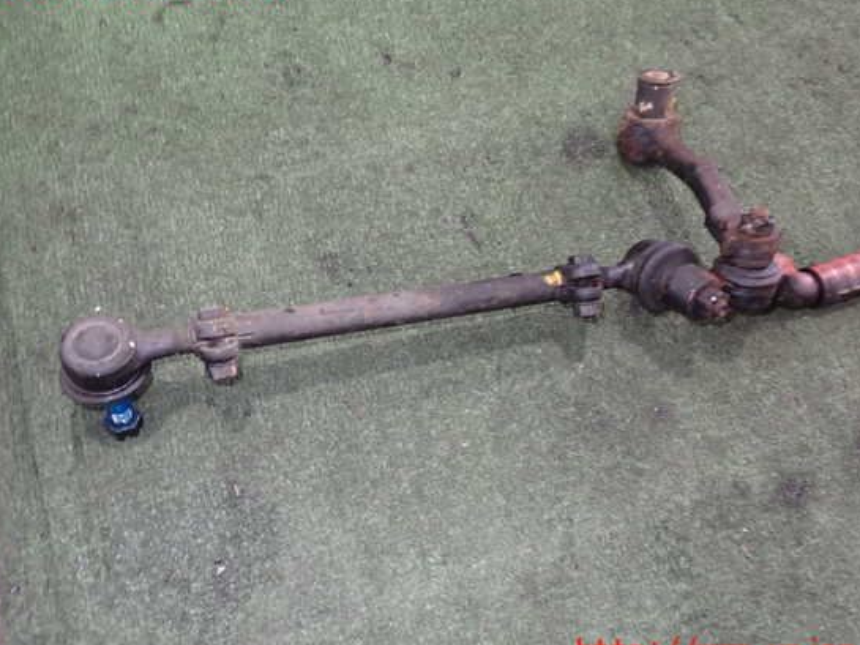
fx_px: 820
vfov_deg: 43.0
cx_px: 459
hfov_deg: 55.3
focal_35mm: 33
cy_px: 319
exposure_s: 1/30
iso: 320
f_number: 2.3
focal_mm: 5.4
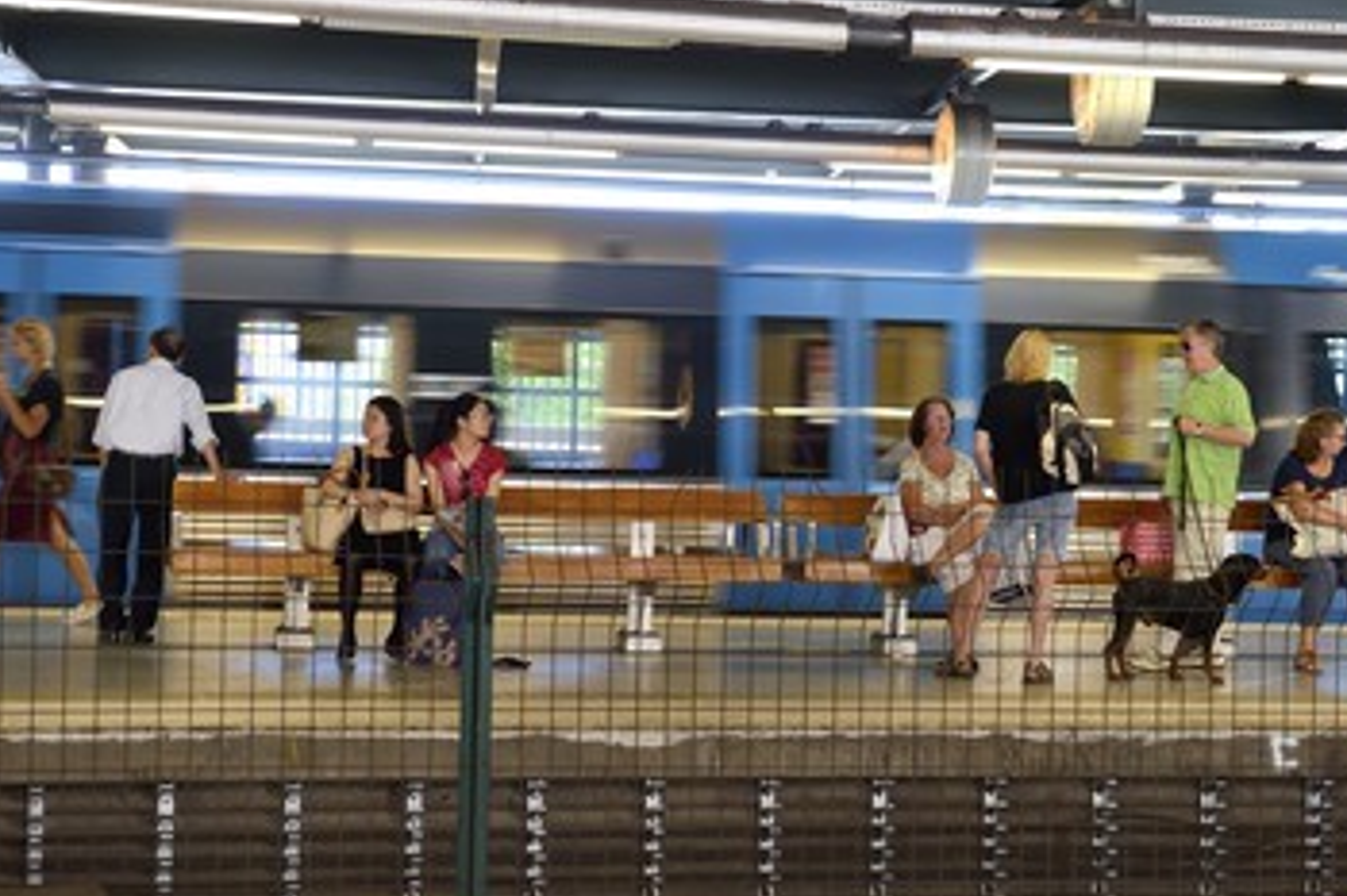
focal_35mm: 72
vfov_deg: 18.9
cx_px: 735
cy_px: 423
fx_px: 2693
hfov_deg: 28.1
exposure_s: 1/30
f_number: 4.5
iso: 400
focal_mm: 60
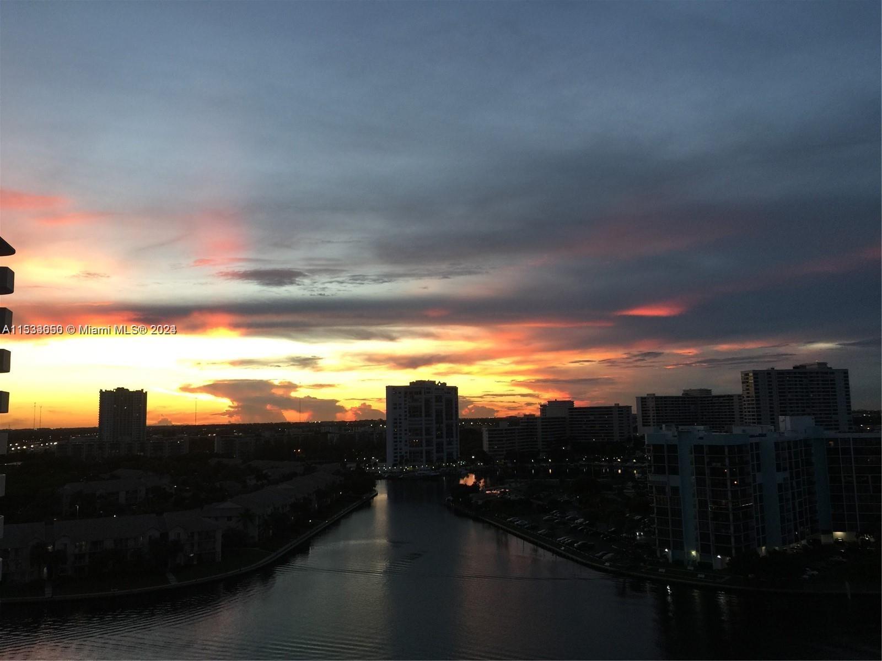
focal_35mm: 29
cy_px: 330
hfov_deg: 61.7
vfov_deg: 48.2
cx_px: 441
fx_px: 739
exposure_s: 1/40
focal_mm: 4.15
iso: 40
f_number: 2.2
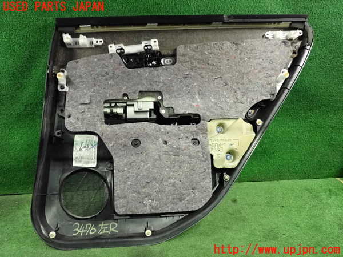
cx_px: 172
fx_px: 297
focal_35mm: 30
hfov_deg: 60.0
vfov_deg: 46.8
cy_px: 128
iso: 2000
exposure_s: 1/125
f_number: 2.3
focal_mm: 5.4
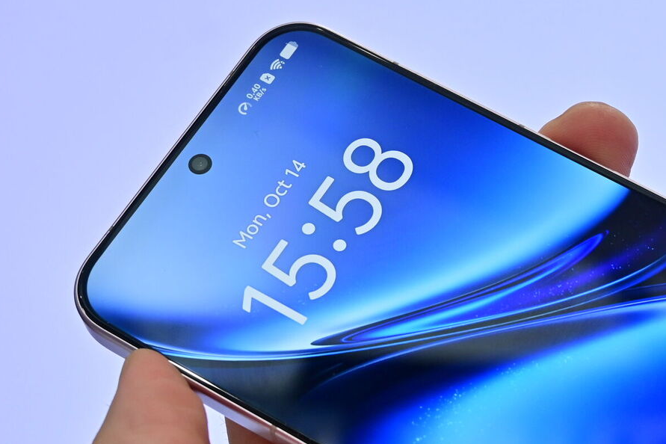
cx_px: 496
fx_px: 1824
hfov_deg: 20.5
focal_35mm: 99
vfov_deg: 13.8
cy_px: 351
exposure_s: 1/160
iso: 320
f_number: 6.3
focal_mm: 30.5
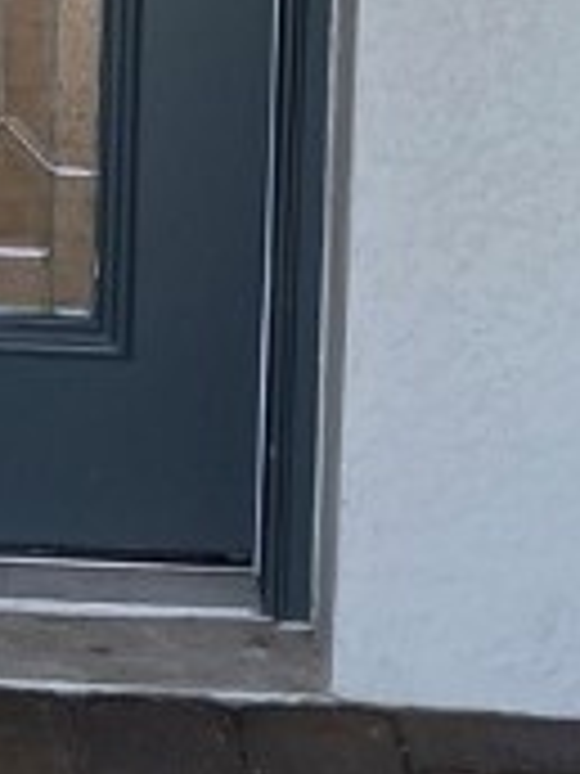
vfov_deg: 14.2
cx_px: -234
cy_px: -544
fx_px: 2793
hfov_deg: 11.5
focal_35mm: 125
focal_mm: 3.99
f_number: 1.8
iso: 80
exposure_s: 1/120
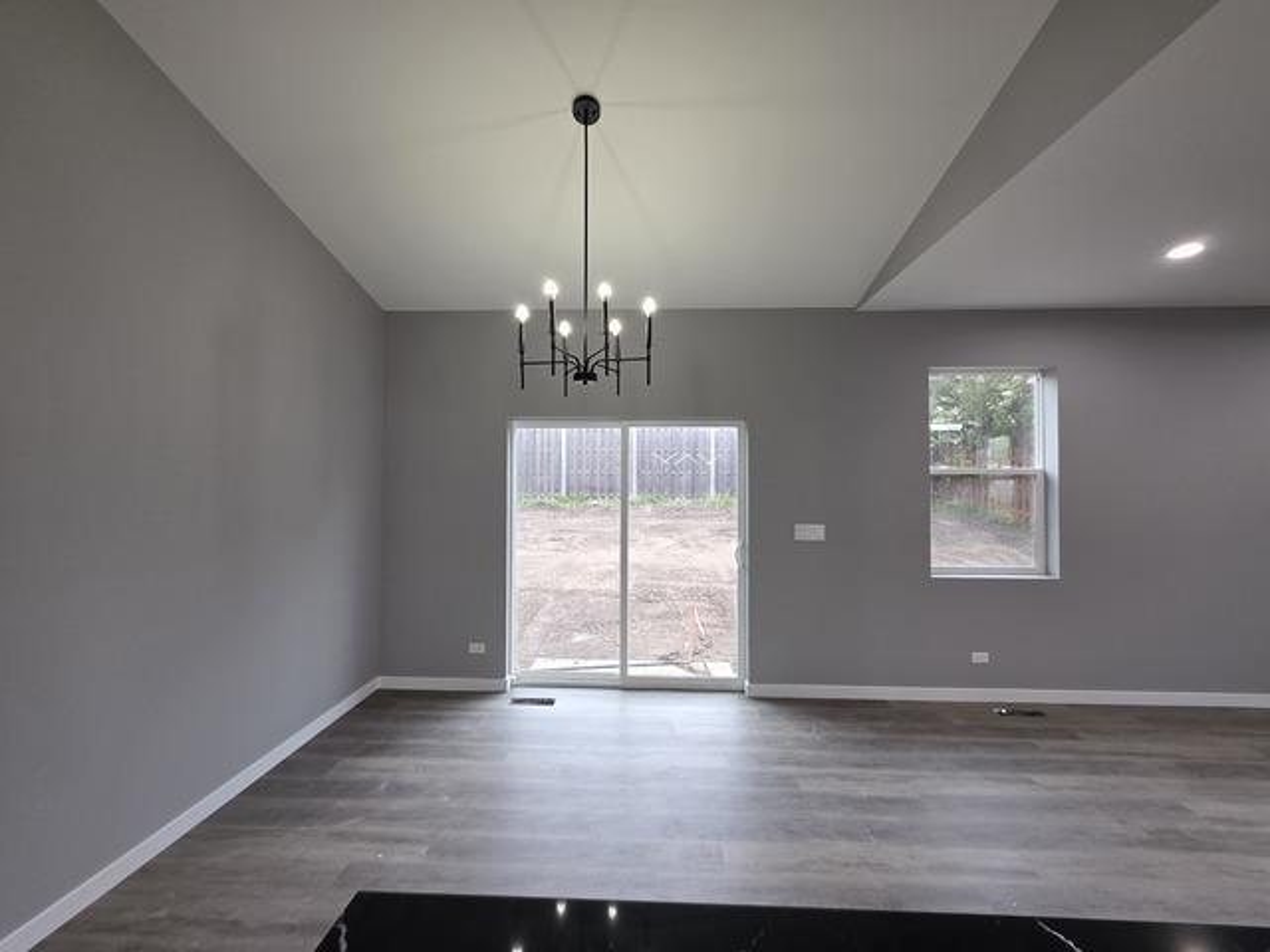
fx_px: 477
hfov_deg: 106.2
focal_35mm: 13
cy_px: 476
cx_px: 635
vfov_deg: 89.9
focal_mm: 2.2
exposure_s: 1/120
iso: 125
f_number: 1.9
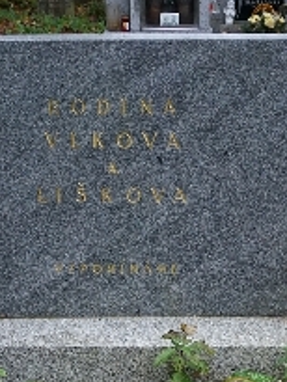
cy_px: 626
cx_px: 140
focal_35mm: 90
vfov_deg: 18.4
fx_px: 994
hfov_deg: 16.4
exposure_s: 1/125
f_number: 5.6
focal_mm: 16
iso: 400
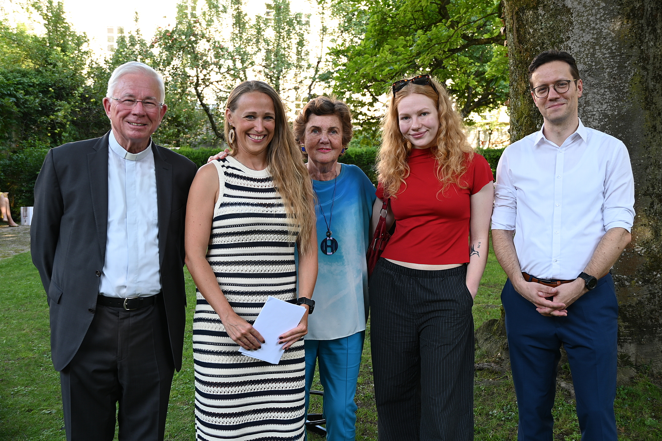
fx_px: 800
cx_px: 331
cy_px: 220
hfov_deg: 45.0
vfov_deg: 30.8
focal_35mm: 44
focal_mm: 29
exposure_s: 1/60
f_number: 4
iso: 100
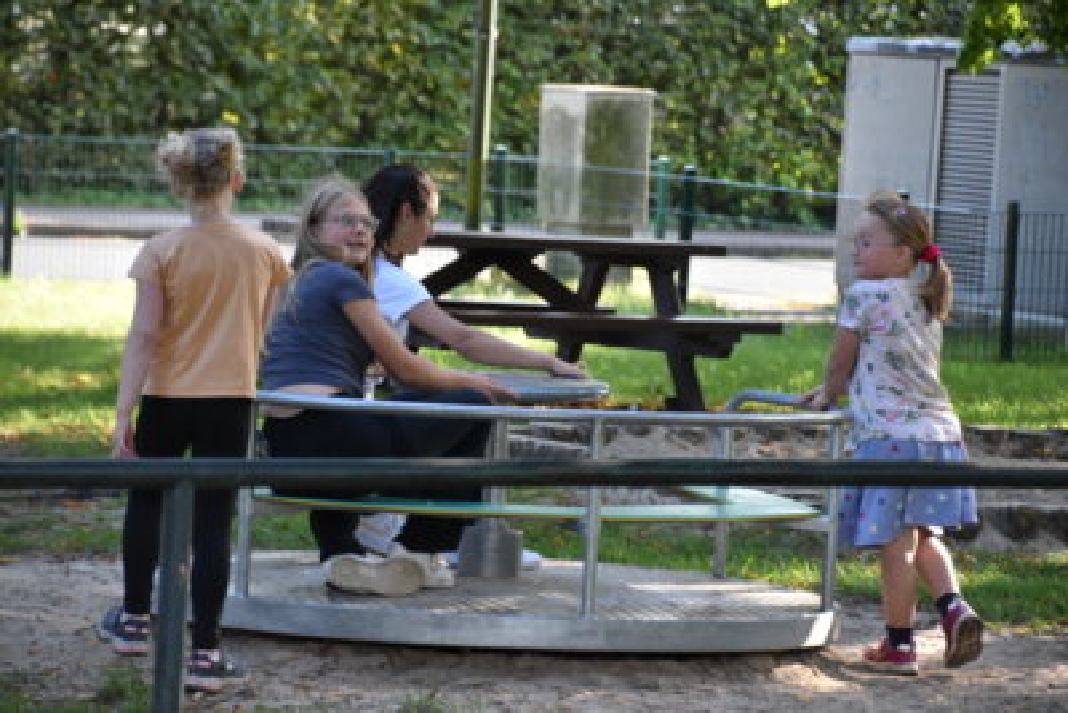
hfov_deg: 8.9
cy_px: 356
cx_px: 534
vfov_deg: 5.9
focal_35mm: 232
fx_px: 6900
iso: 1400
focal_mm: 155
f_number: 6
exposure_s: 1/500
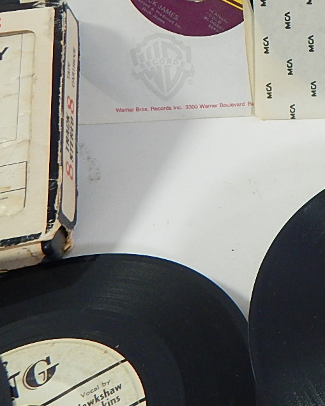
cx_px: 389
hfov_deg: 25.3
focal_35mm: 54
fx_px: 649
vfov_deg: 33.4
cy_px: 63
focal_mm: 4
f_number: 3
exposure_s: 1/30
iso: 220
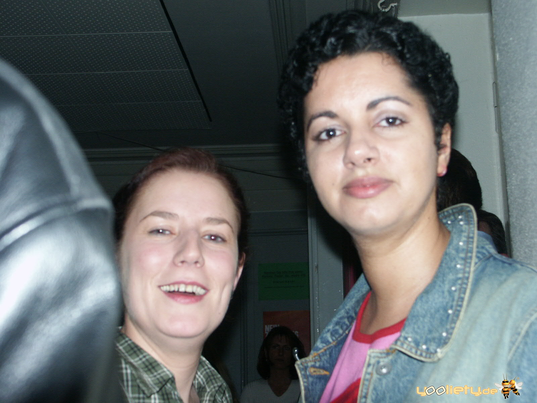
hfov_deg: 36.2
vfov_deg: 27.5
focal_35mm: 53
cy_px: 202
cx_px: 268
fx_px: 822
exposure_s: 1/45
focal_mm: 13.65
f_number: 3.5
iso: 200
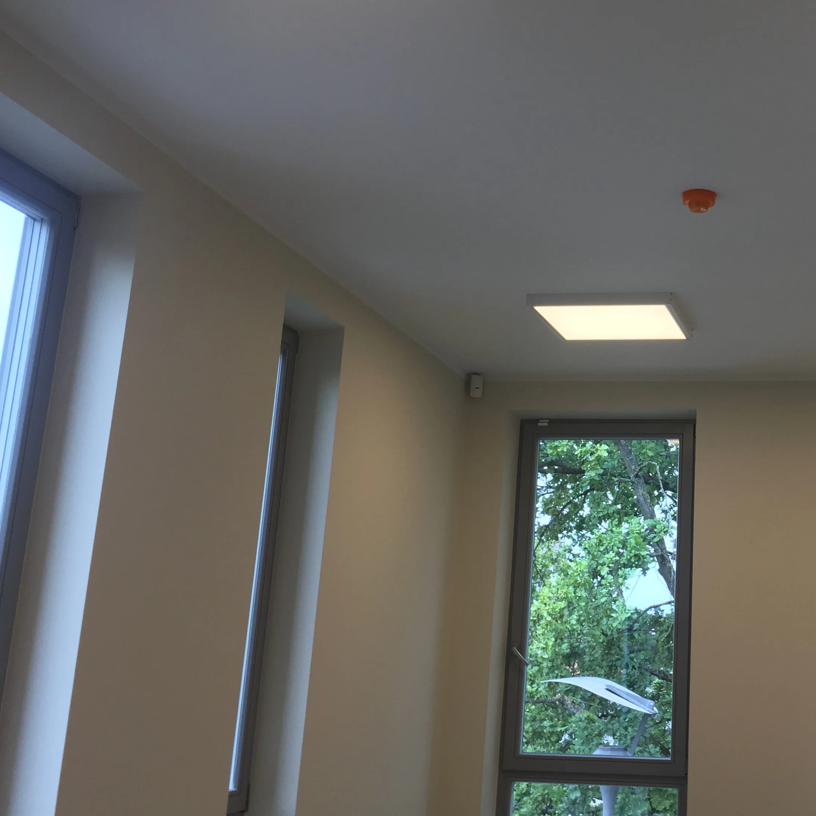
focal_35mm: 47
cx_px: 697
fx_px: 1253
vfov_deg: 35.9
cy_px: 327
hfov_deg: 34.5
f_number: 2.2
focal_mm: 4.15
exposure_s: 1/100
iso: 32
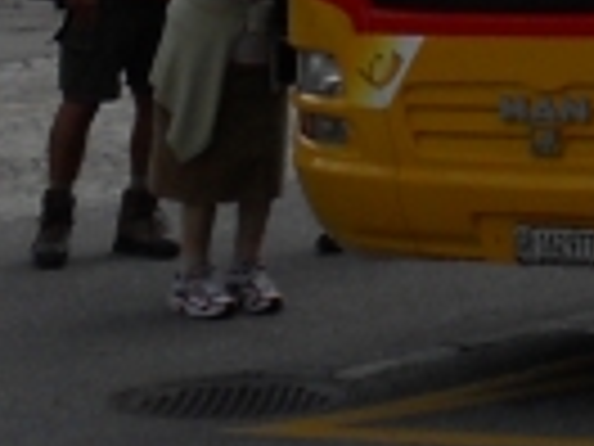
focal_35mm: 217
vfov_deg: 6.3
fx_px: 3724
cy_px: -897
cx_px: 1372
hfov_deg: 8.4
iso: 80
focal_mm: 5
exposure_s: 1/400
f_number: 5.4
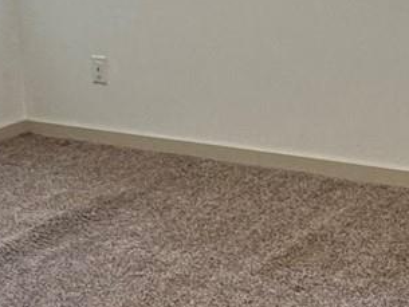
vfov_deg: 15.6
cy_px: 38
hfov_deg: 20.8
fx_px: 1111
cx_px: 174
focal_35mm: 94
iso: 200
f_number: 2.2
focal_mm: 2.22
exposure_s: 1/120
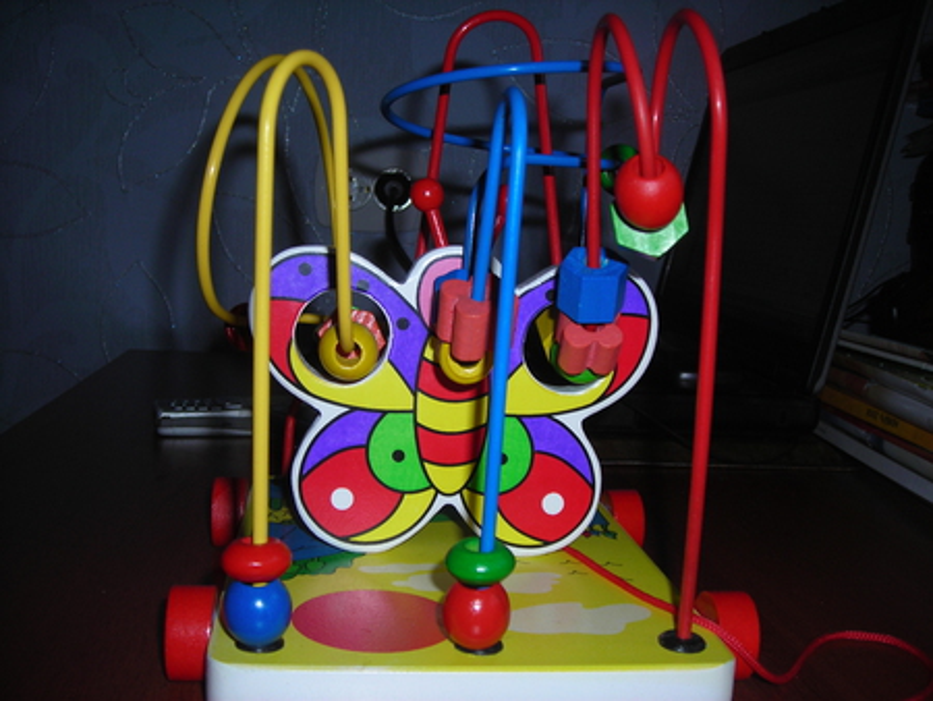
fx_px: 1025
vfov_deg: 37.8
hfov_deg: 49.0
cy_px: 350
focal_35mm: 38
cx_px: 466
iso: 50
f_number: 3.2
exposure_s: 1/60.1
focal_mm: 6.3
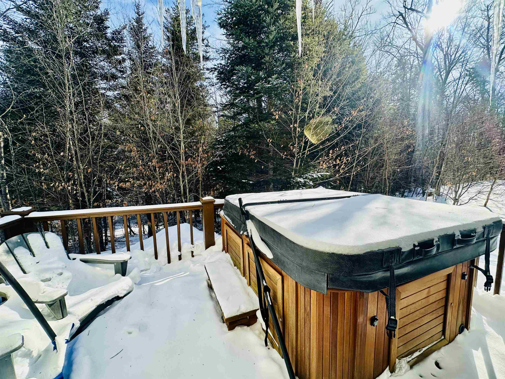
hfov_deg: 102.1
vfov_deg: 85.7
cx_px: 252
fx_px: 204
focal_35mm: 14
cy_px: 190
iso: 40
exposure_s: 1/1014
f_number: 2.2
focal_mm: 2.22
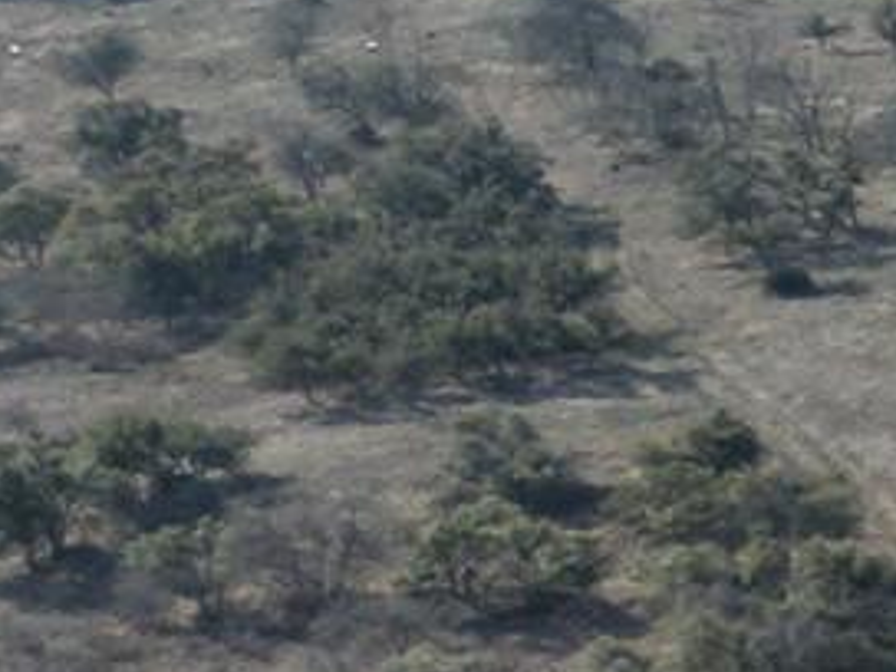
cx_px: 2991
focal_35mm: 181
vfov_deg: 8.2
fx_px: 4685
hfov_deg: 8.5
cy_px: 583
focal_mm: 6.72
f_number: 1.7
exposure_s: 1/3200
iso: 140
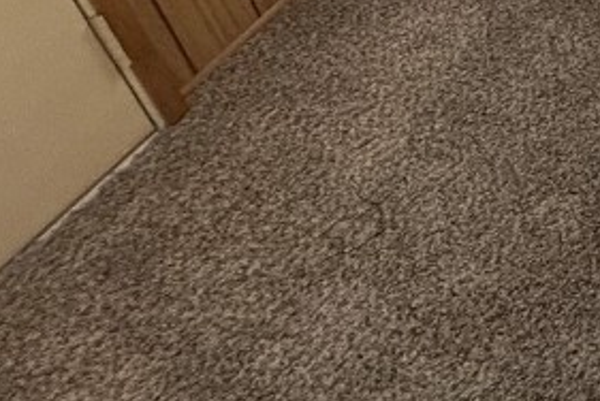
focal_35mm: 53
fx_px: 884
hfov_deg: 24.7
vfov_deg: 17.9
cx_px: 978
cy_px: -395
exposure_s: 1/120
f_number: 2.2
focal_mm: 2.22
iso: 250
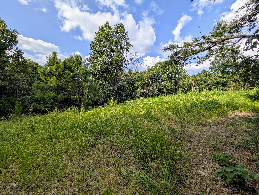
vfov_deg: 94.6
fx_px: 90
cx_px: 130
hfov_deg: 110.5
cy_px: 98
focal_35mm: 12
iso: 51
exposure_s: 1/1721
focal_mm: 2.02
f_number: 1.7
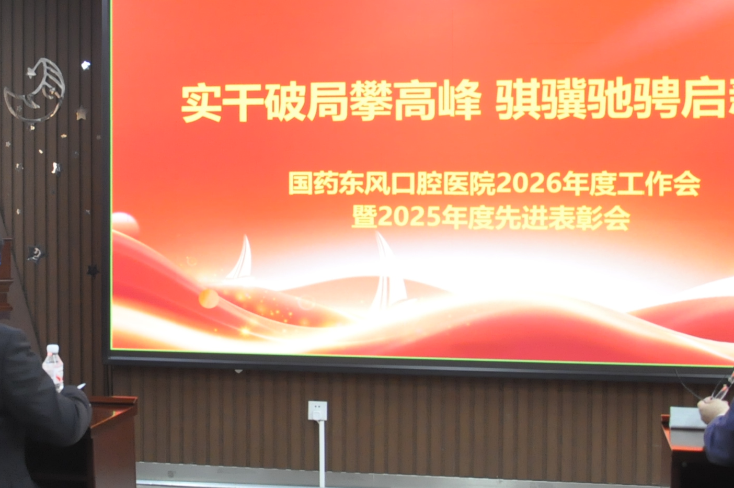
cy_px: 199
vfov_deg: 18.8
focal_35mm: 72
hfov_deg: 27.6
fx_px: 1469
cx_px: 174
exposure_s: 1/80
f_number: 4.5
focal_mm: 21
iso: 1600
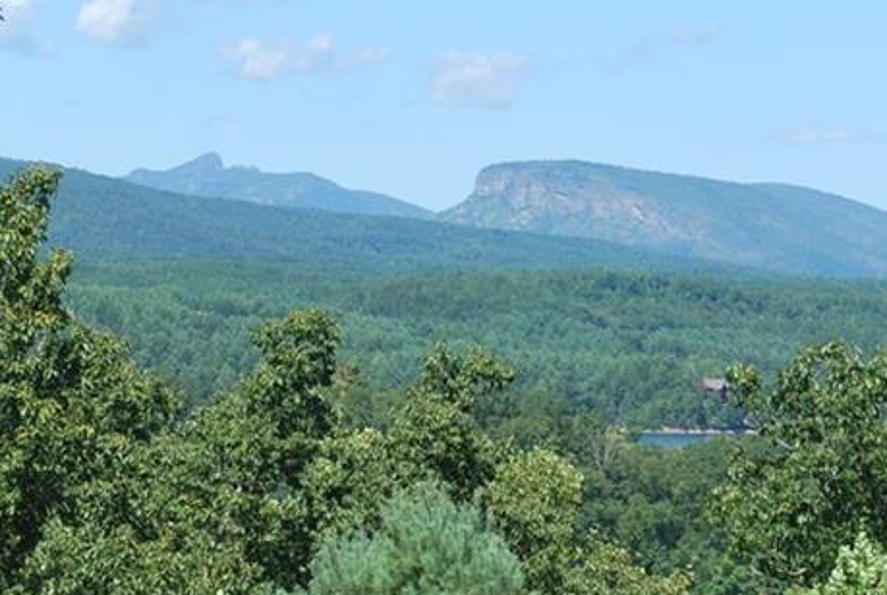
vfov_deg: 9.0
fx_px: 3802
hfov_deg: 13.3
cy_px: 279
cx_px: 537
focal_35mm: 154
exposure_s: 1/250
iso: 100
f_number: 8
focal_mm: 46
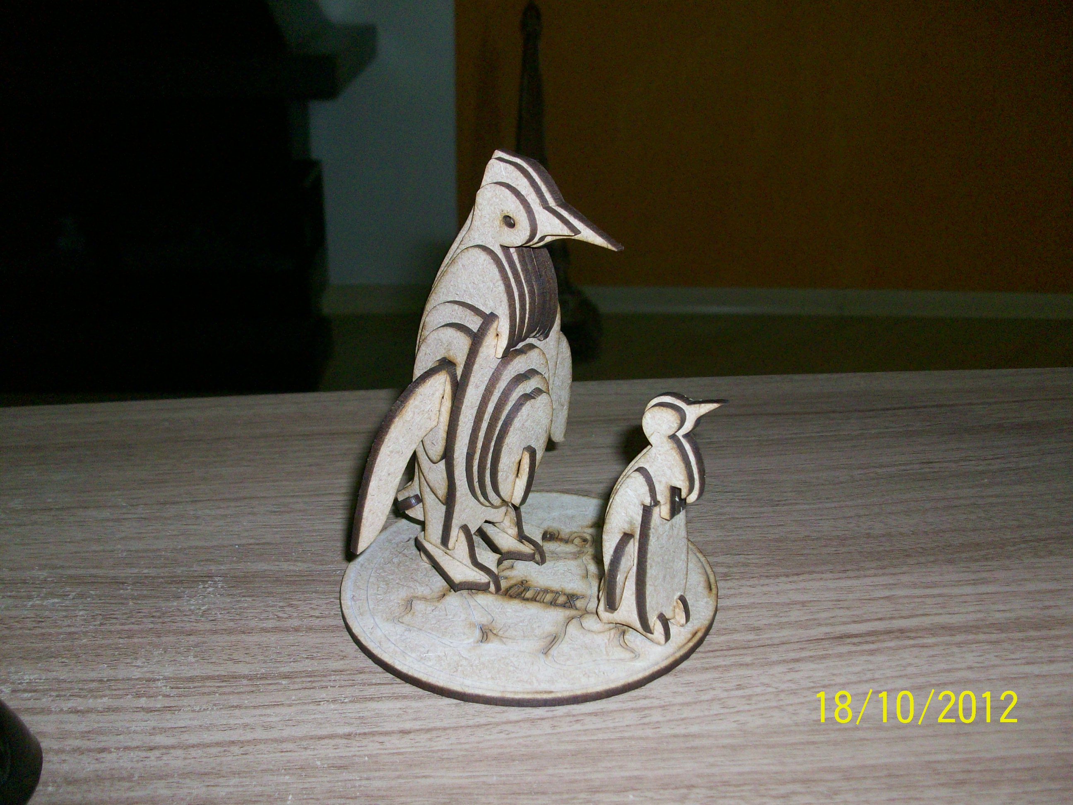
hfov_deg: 54.0
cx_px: 536
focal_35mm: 34
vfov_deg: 41.8
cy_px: 402
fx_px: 1054
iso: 160
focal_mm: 5.7
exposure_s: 1/60
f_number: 2.8
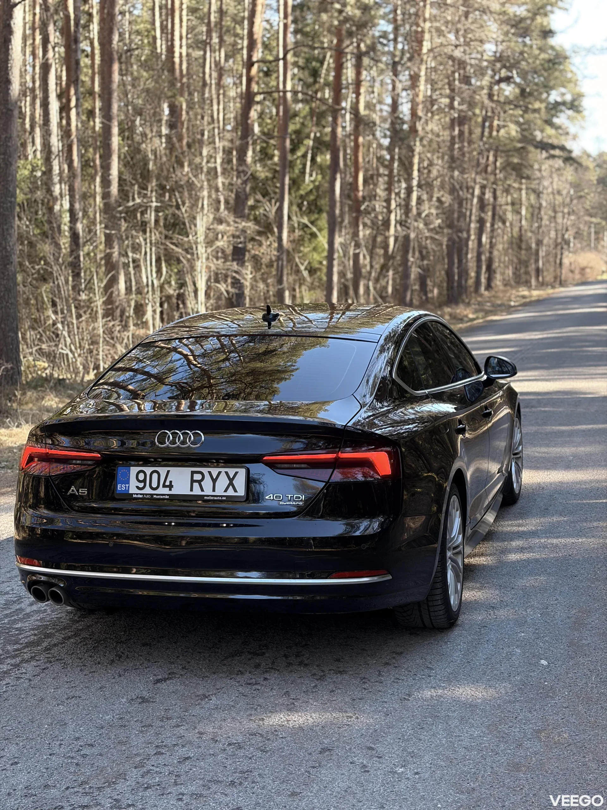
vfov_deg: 36.8
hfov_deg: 28.0
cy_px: 405
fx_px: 1216
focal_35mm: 52
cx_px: 304
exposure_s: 1/121
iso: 32
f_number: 1.6
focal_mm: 5.96
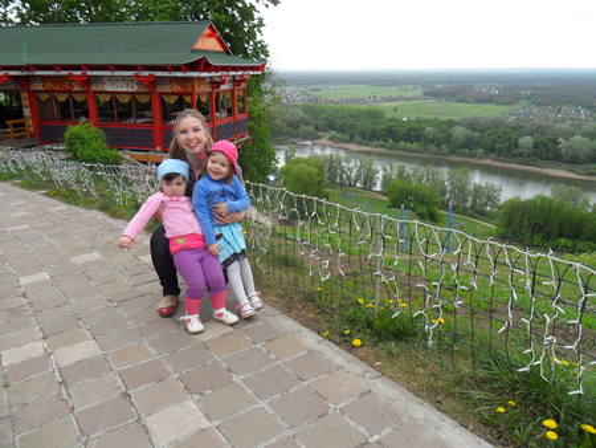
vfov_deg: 51.4
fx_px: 465
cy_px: 224
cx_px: 298
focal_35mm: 27
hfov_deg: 65.3
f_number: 3.5
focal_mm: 4.9
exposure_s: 1/180
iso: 100
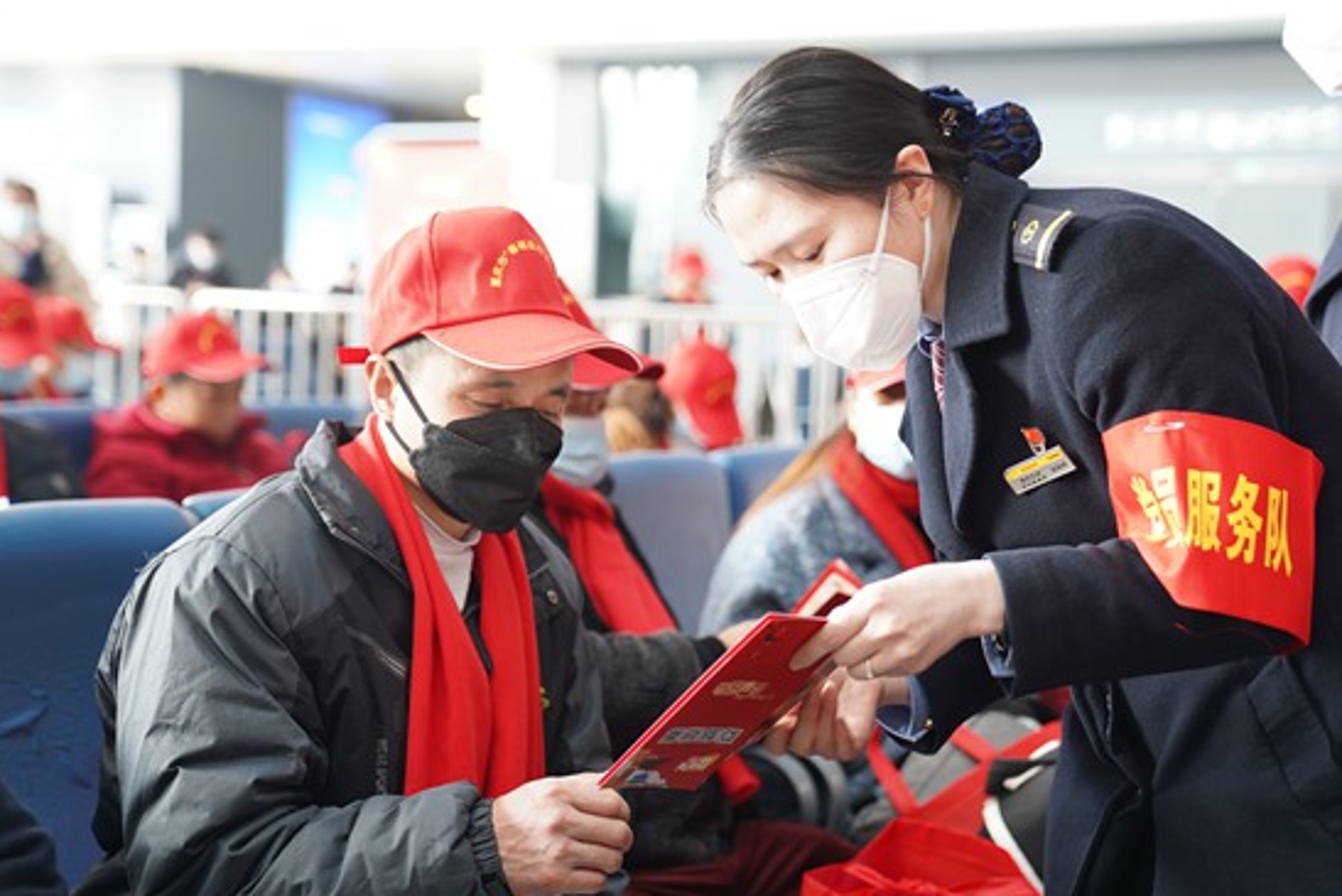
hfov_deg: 35.0
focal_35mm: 57
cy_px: 469
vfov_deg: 23.8
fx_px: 2125
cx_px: 726
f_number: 2.8
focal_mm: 52
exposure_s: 1/60
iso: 800
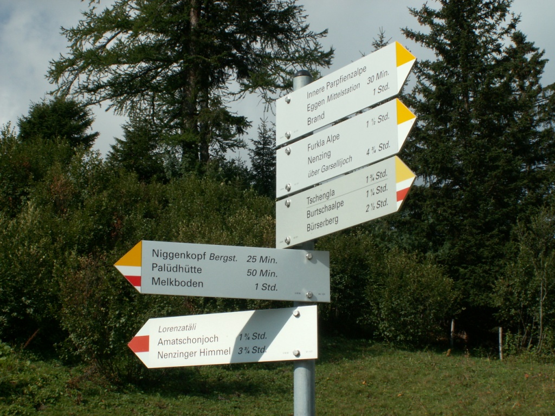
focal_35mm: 66
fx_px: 1058
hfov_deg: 29.4
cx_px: 278
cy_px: 208
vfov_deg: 22.3
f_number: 8
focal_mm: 11.06
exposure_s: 1/200
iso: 50
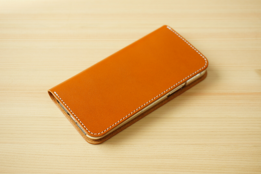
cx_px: 130
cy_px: 87
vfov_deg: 21.1
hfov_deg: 31.2
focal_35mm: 64
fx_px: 468
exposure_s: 1/10
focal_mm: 43
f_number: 5.6
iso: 100
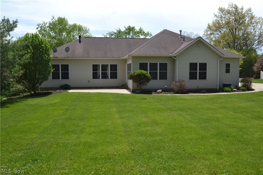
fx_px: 219
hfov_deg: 61.9
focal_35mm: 30
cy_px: 88
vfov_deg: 43.6
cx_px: 132
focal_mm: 20
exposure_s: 1/250
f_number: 8
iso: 100
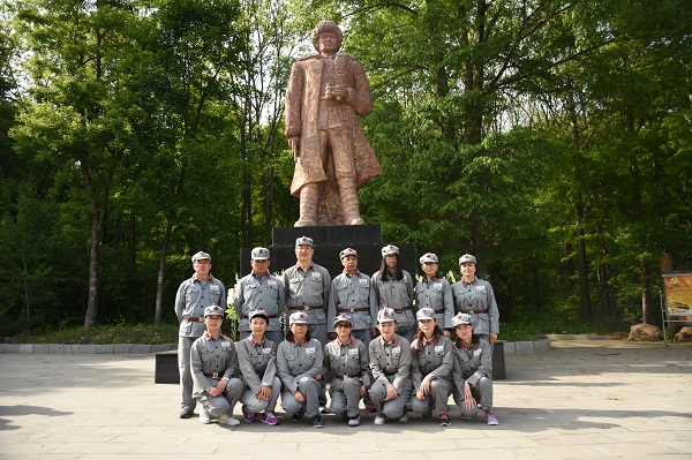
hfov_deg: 73.8
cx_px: 346
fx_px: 461
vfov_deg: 53.1
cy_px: 230
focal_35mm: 24
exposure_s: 1/640
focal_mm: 16
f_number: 3.5
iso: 200
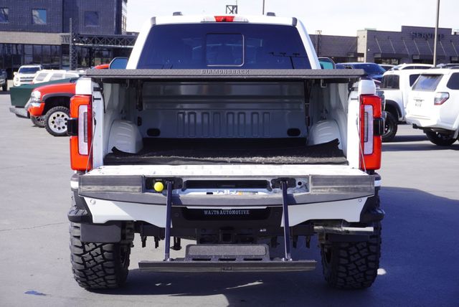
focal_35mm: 62
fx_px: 785
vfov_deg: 22.1
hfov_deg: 32.6
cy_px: 154
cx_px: 230
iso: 100
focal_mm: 41
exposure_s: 1/125
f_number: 7.1
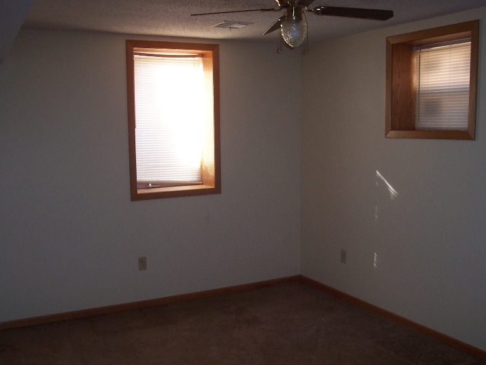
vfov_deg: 37.7
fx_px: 533
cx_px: 237
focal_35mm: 38
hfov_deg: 49.0
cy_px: 186
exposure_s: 1/60
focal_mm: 5.6
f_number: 2.8
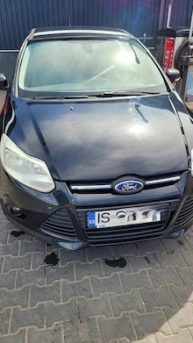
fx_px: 264
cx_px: 85
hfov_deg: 40.1
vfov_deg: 66.1
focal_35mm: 29
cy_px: 170
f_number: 1.8
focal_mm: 5.4
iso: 40
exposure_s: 1/909
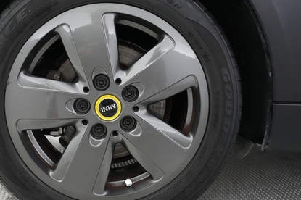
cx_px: 117
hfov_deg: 51.5
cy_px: 99
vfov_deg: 35.9
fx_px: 309
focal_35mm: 37
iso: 8000
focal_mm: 24
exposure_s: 1/125
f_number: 4.5
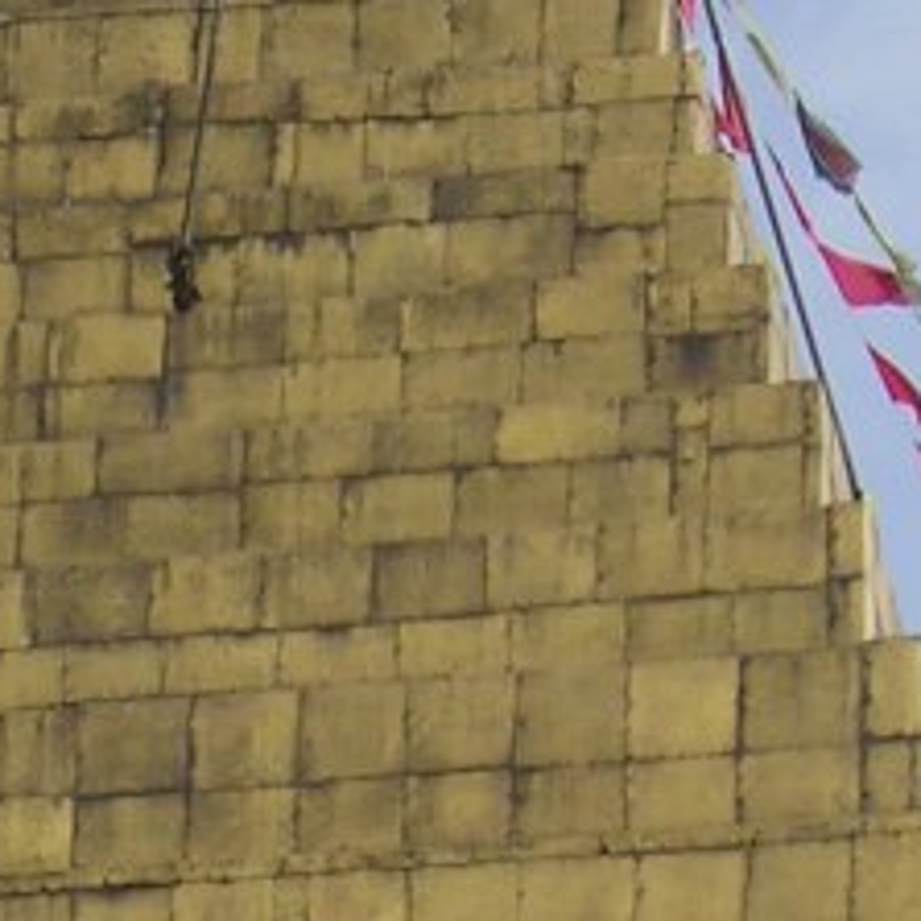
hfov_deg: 3.8
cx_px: -62
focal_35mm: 466
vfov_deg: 3.7
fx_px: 14027
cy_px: 1520
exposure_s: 1/417
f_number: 4.9
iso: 100
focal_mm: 17.4
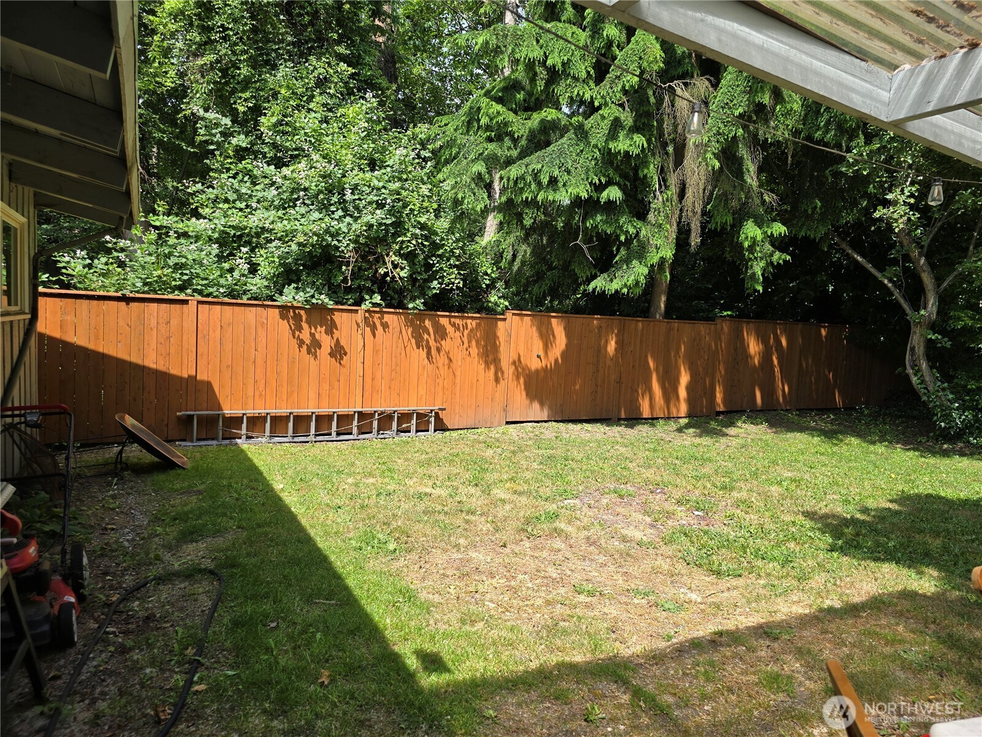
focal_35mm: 23
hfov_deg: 73.9
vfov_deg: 58.9
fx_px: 652
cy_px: 368
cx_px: 491
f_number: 1.7
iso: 12
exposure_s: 1/299
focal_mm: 6.3
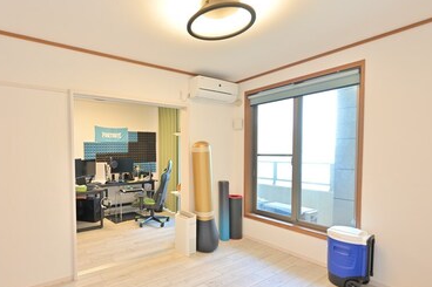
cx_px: 169
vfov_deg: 64.3
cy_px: 162
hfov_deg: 85.7
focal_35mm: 19
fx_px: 228
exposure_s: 1/40
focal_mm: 14
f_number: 3.2
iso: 100
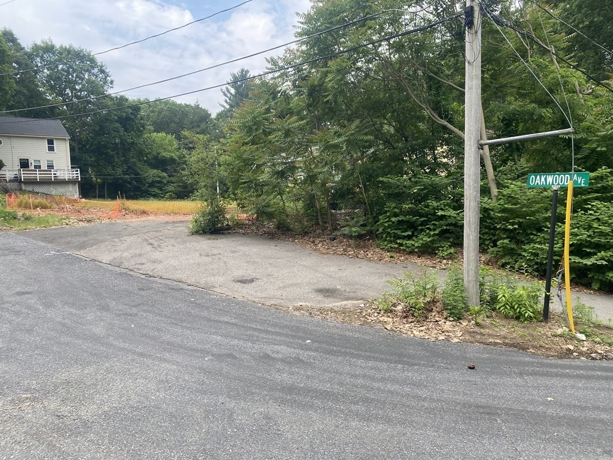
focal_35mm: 26
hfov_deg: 67.3
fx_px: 460
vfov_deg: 53.1
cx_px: 306
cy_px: 230
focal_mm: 4.25
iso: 32
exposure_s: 1/391
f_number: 1.8
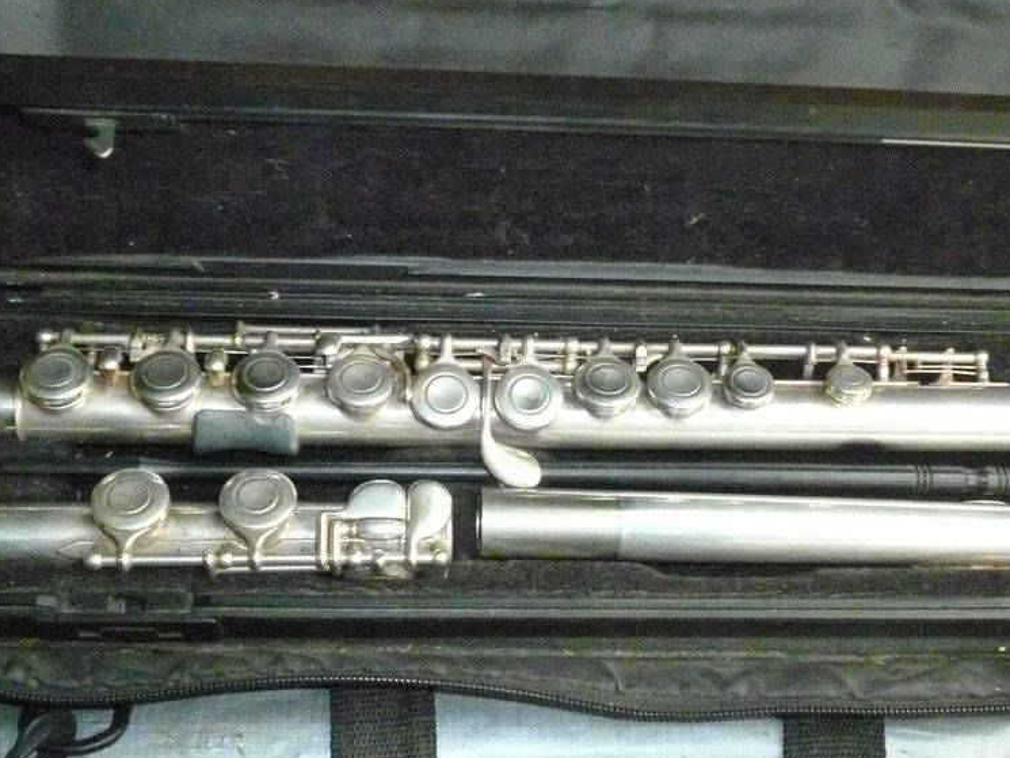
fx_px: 1605
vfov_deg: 26.6
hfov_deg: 34.9
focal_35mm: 55
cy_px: 407
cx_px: 576
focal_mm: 7.3
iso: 1600
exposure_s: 1/60
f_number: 3.7
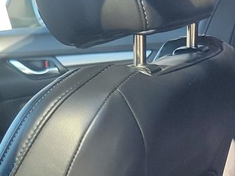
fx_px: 780
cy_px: 251
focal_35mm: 115
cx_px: 355
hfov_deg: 15.7
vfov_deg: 12.3
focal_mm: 6.7
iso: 98
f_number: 1.8
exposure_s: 1/119
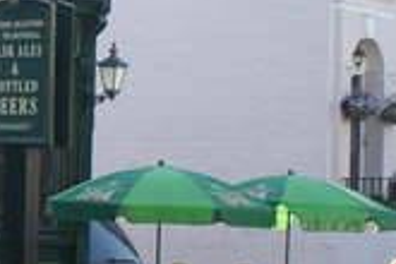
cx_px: -365
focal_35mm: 175
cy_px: 108
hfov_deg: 10.8
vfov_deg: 7.8
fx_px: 1925
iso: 100
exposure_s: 1/100
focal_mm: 30
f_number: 7.1
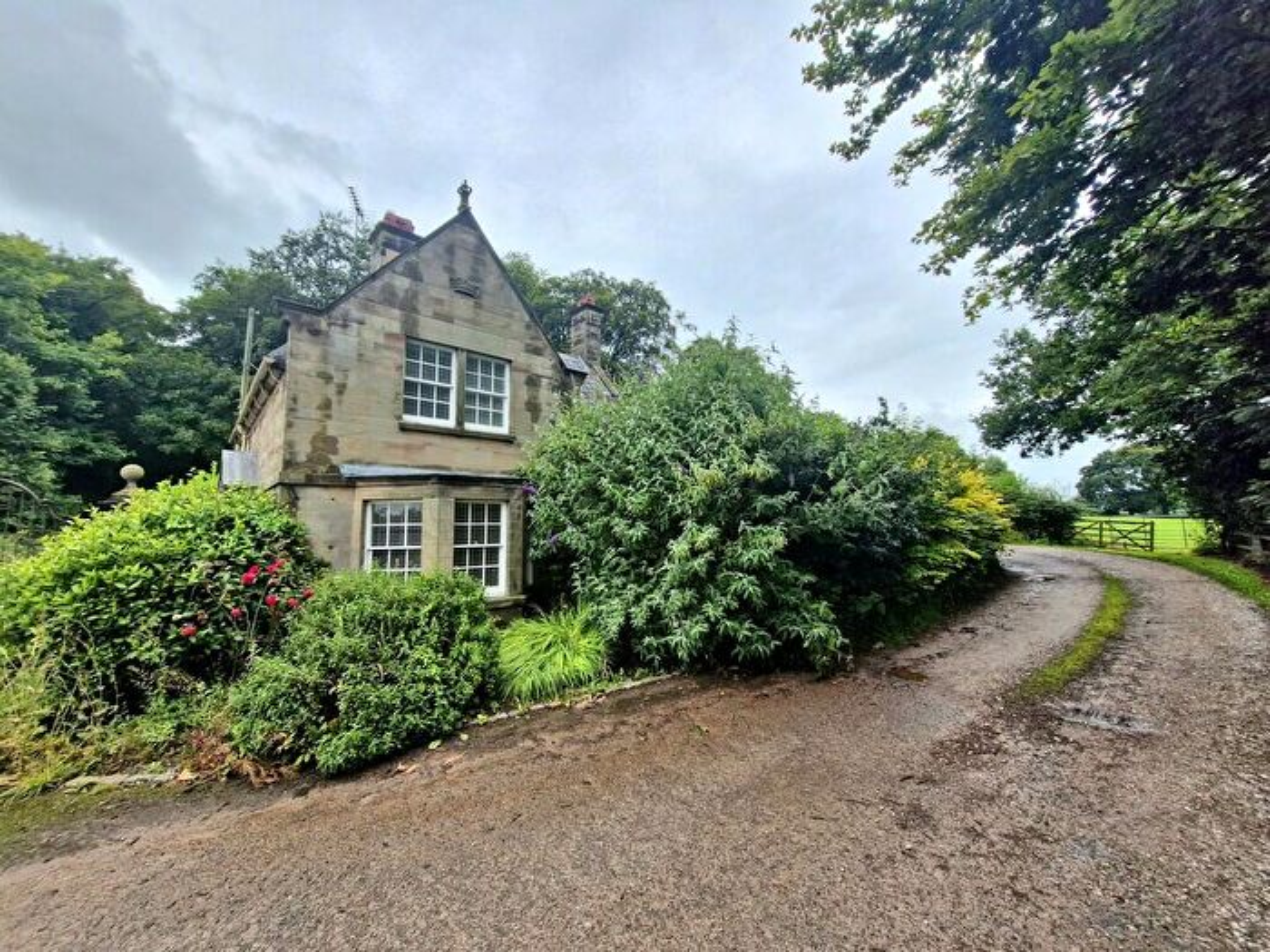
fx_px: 477
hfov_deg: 106.2
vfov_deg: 89.9
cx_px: 635
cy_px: 476
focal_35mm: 13
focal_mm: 1.74
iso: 50
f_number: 2.2
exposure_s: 1/1000
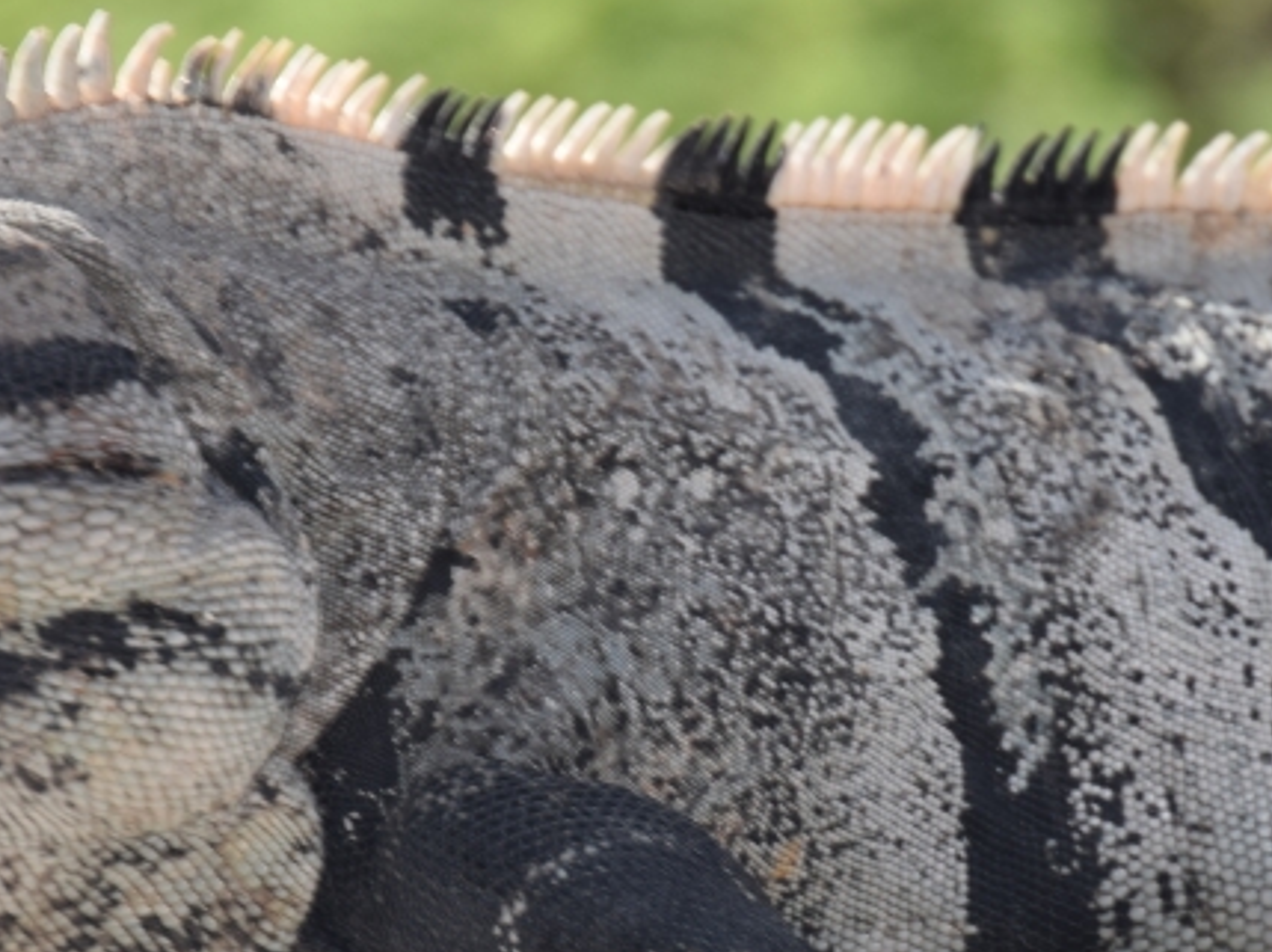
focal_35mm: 689
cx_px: 682
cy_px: 400
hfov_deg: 2.9
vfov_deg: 2.2
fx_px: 25297
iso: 100
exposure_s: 1/200
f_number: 10
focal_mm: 200
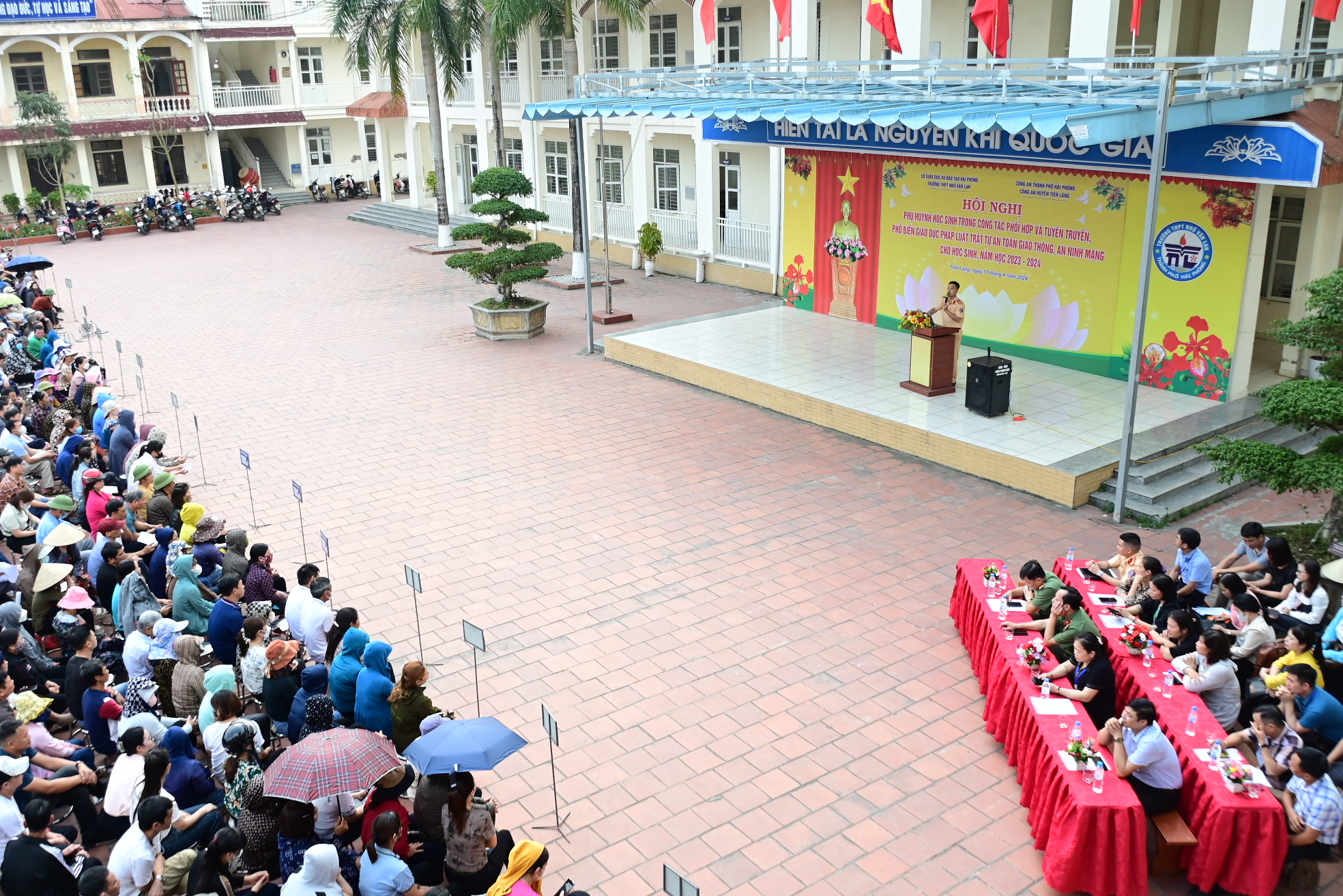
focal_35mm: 30
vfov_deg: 43.6
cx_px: 672
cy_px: 448
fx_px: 1119
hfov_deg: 61.9
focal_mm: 20
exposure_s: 1/200
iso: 200
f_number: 4.5
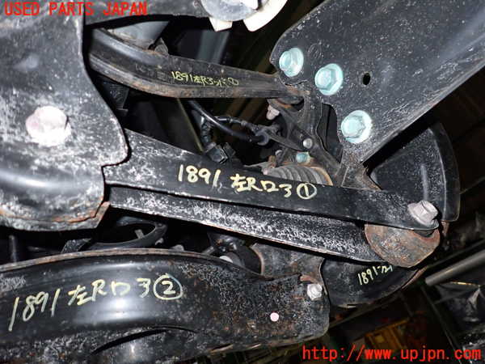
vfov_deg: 54.9
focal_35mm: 25
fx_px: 350
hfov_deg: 69.4
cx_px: 242
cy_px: 182
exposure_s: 1/30
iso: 500
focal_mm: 4.5
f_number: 5.6
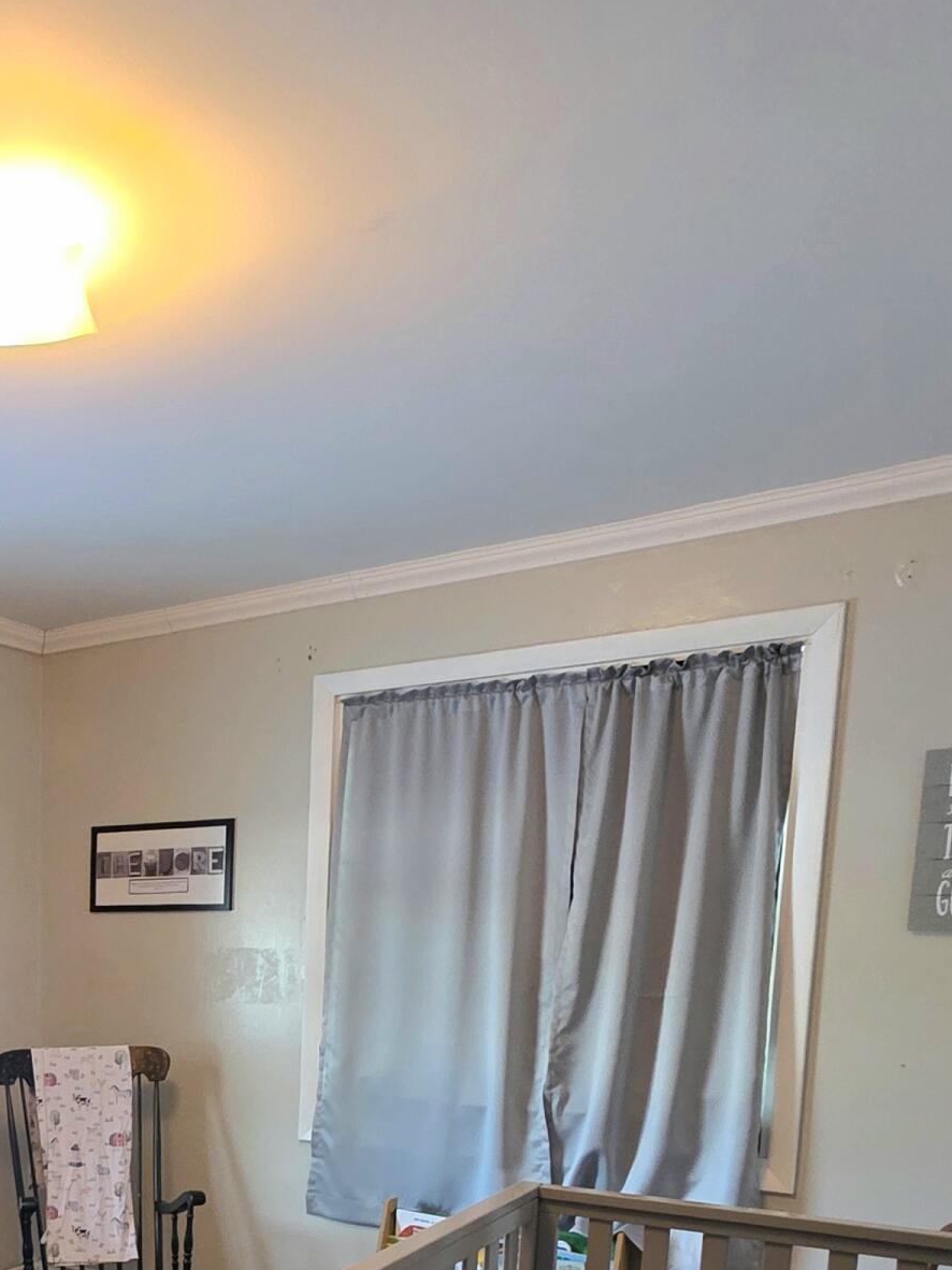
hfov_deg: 37.1
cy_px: 1119
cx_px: -58
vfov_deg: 49.9
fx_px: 1211
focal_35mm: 33
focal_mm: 2.2
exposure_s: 1/60.2
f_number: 1.9
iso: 500
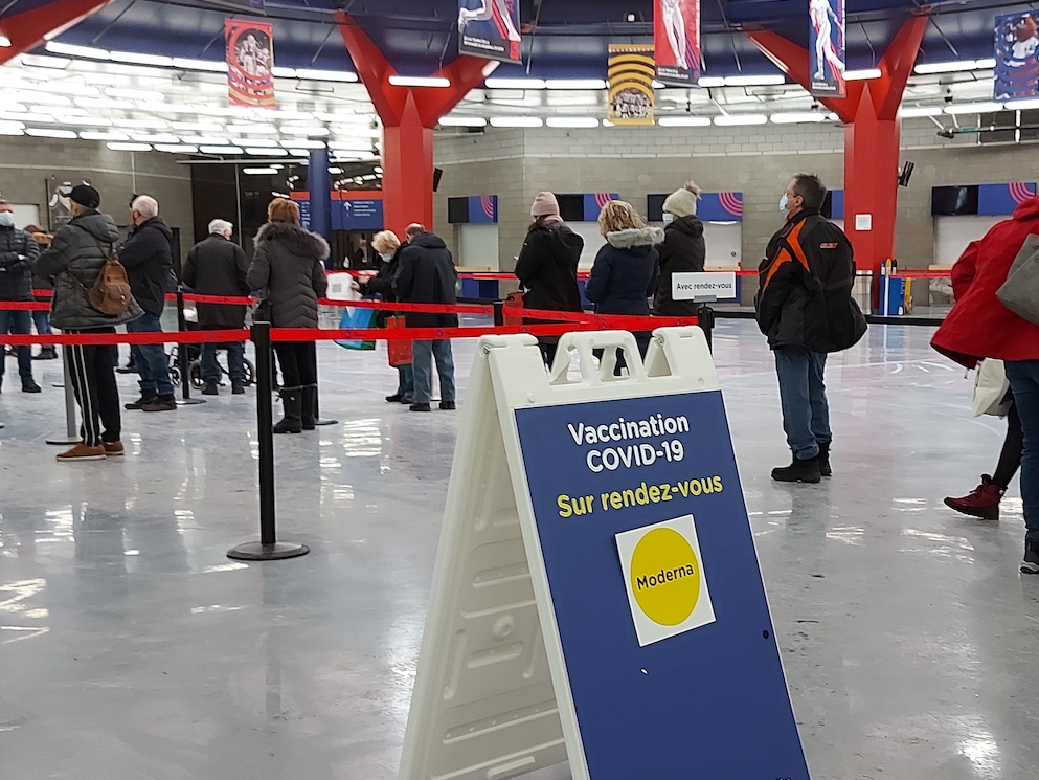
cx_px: 590
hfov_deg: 61.4
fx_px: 871
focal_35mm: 29
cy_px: 440
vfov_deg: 48.1
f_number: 1.8
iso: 160
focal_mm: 5.23
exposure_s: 1/60
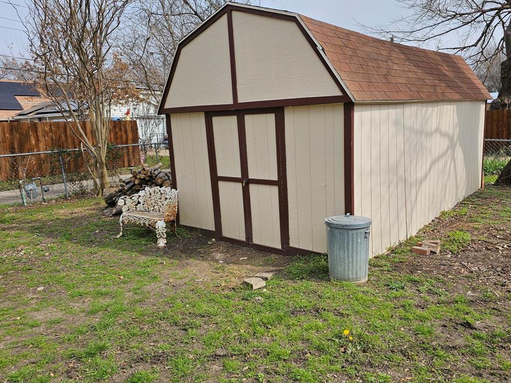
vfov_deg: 51.3
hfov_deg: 65.2
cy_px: 179
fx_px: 399
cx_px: 279
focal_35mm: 27
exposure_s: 1/866
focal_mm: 6.3
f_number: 1.7
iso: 10
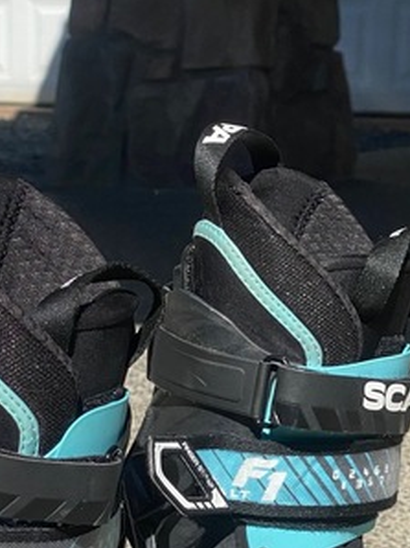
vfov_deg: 14.7
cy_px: 590
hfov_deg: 11.3
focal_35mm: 131
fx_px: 2072
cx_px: 207
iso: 20
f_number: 2
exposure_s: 1/1653
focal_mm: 6
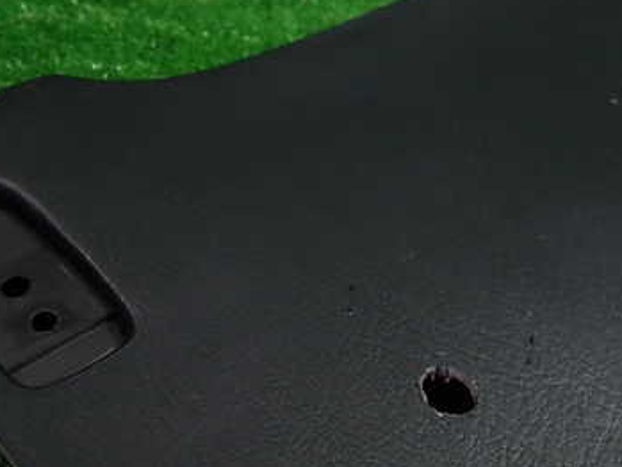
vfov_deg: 33.1
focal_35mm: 43
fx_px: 773
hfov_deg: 43.7
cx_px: 257
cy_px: 335
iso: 200
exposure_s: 1/30
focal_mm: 4.5
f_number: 2
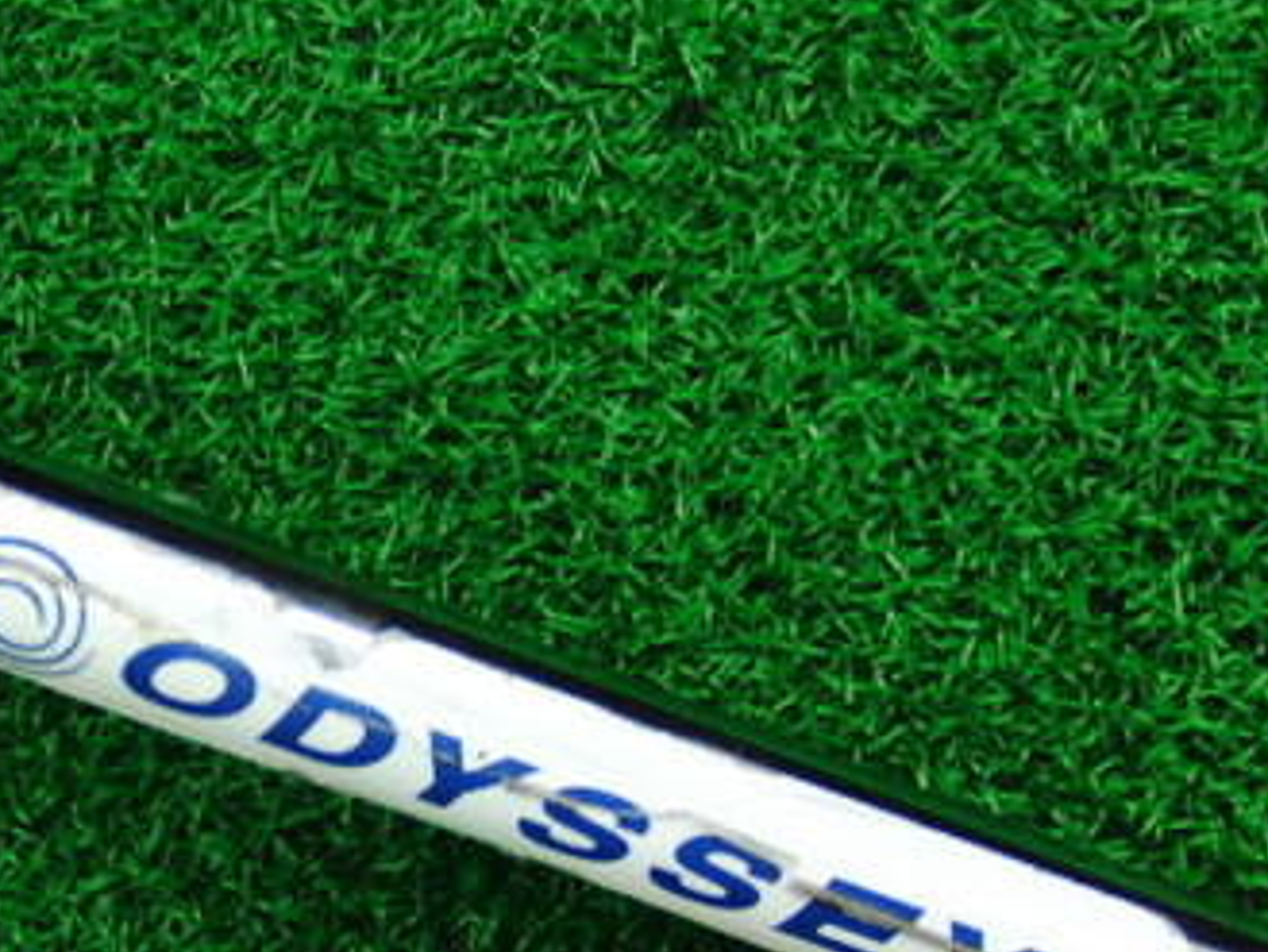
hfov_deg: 26.2
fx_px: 2638
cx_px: 139
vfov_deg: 20.4
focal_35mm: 72
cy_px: 644
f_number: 3.6
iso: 400
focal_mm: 6.42
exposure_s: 1/40
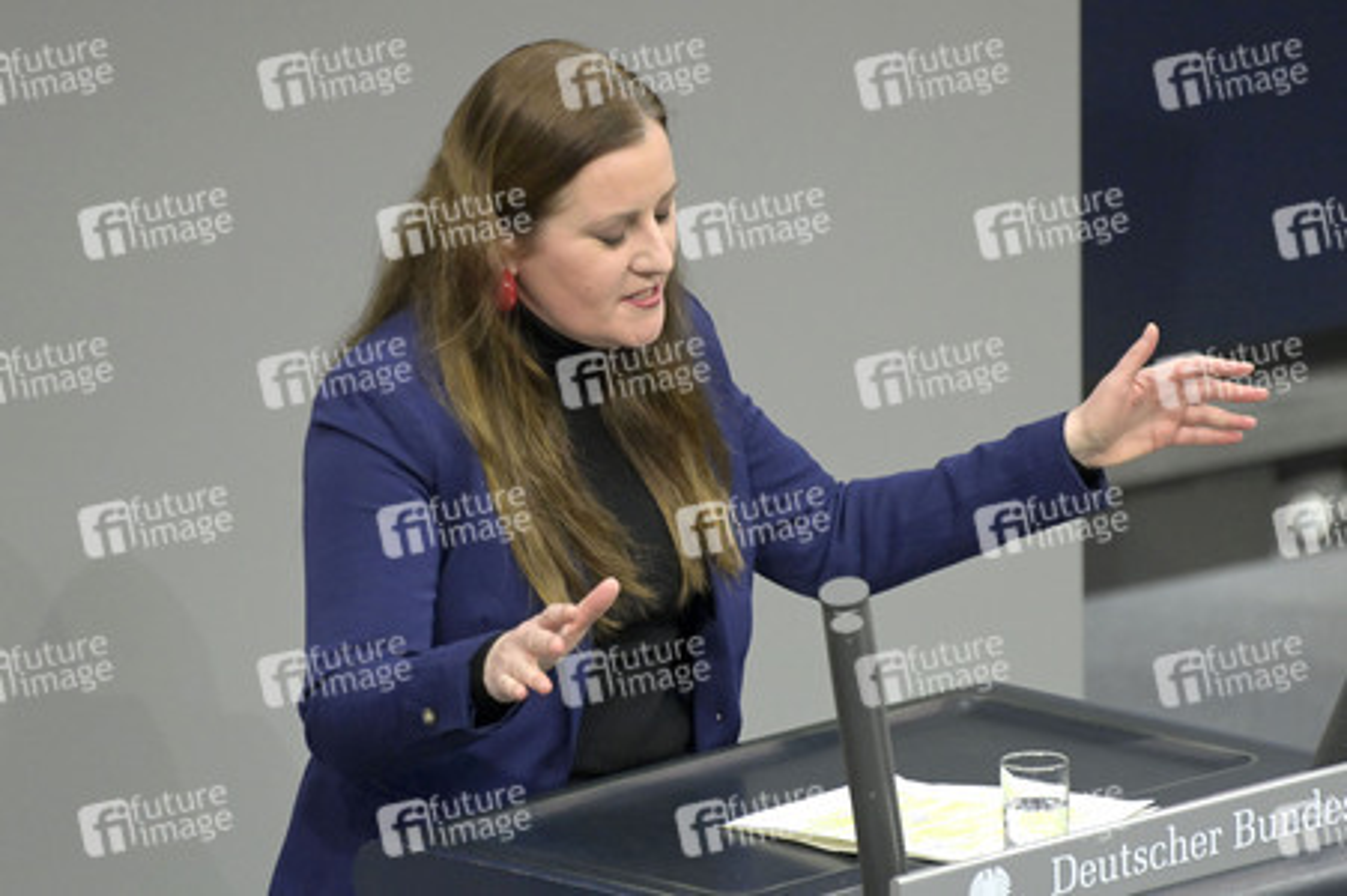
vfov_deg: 3.0
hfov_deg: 4.5
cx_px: 674
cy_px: 448
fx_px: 17199
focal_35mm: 460
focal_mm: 460
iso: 8000
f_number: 5.6
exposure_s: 1/500
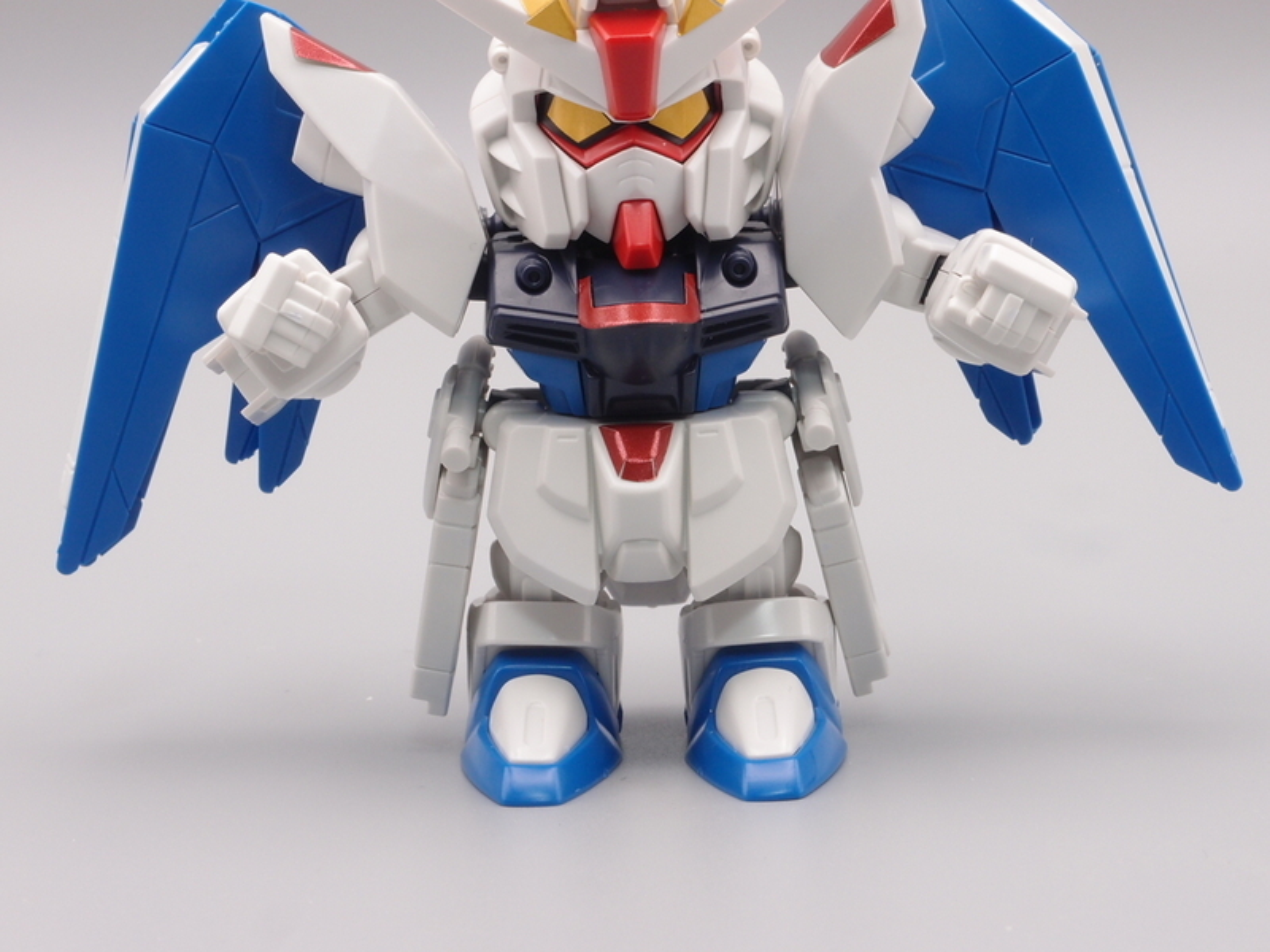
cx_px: 635
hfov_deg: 21.3
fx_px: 3375
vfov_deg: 16.1
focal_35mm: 92
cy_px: 476
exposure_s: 1/8
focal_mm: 19.84
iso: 100
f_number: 8
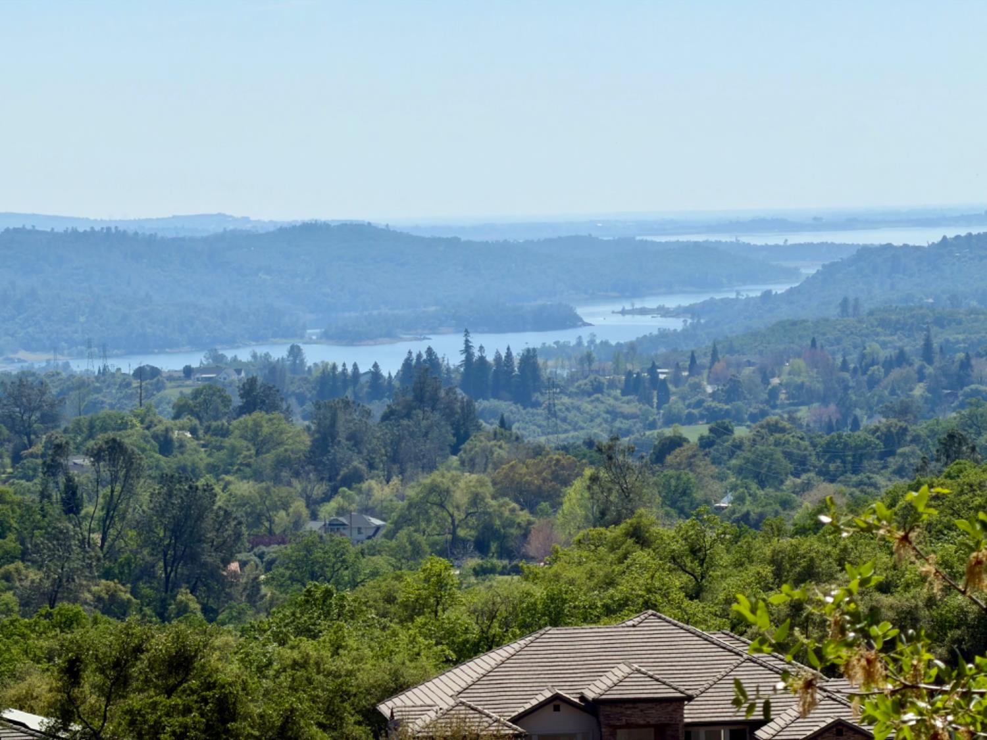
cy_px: 370
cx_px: 494
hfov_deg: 9.9
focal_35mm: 200
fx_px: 5703
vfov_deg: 7.4
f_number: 2.8
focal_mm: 16.89
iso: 20
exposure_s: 1/1190
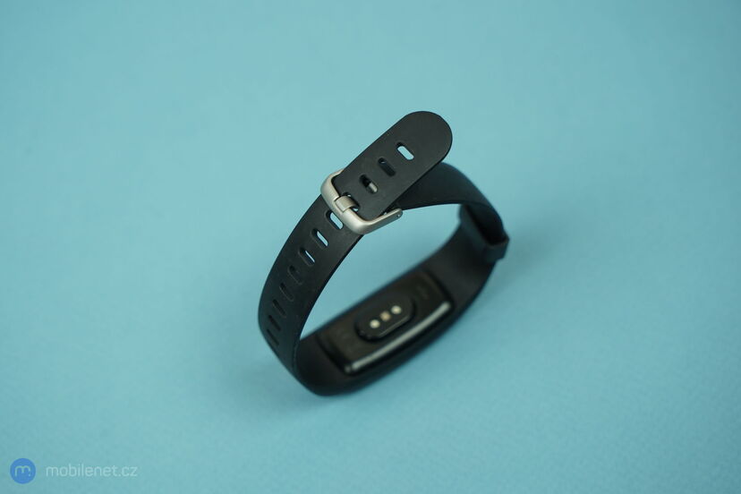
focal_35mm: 70
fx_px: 1441
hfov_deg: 28.8
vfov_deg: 19.5
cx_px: 370
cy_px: 247
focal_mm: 70
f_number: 6.3
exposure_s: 1/125
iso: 800
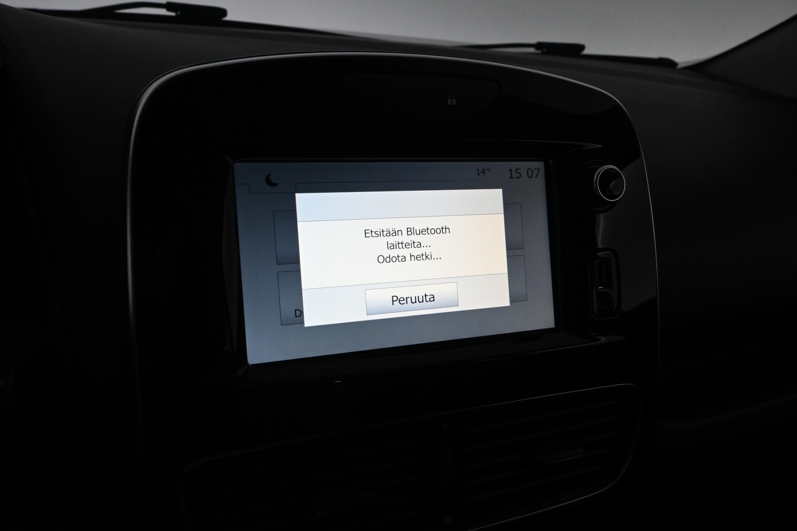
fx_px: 531
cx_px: 398
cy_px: 266
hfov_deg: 73.7
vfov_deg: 53.1
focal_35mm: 24
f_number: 7.1
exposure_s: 1/200
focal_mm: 16
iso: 2500
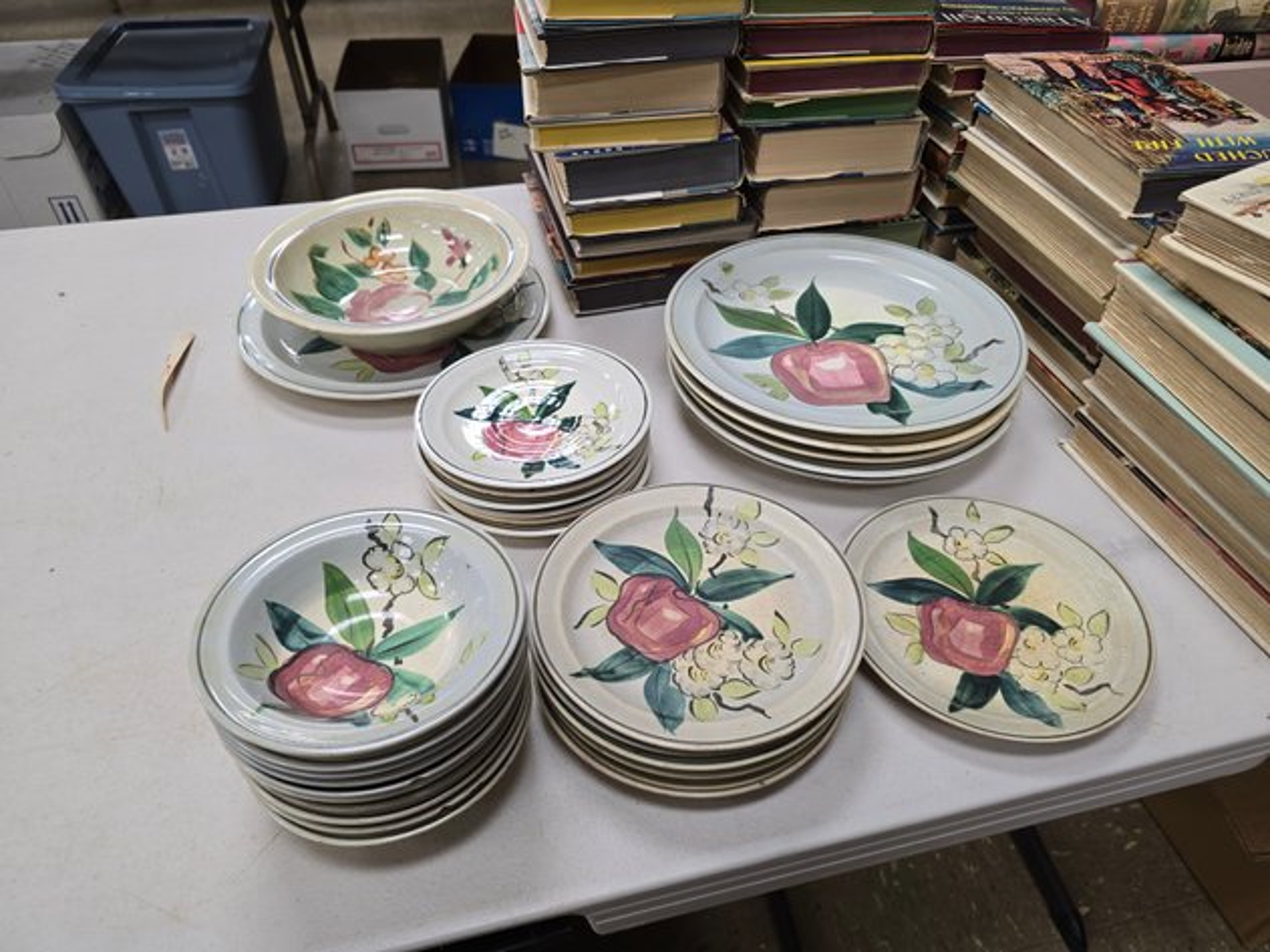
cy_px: 476
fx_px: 844
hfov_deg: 73.9
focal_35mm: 23
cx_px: 635
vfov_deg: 58.9
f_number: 1.7
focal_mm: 6.3
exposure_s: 1/60.5
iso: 100
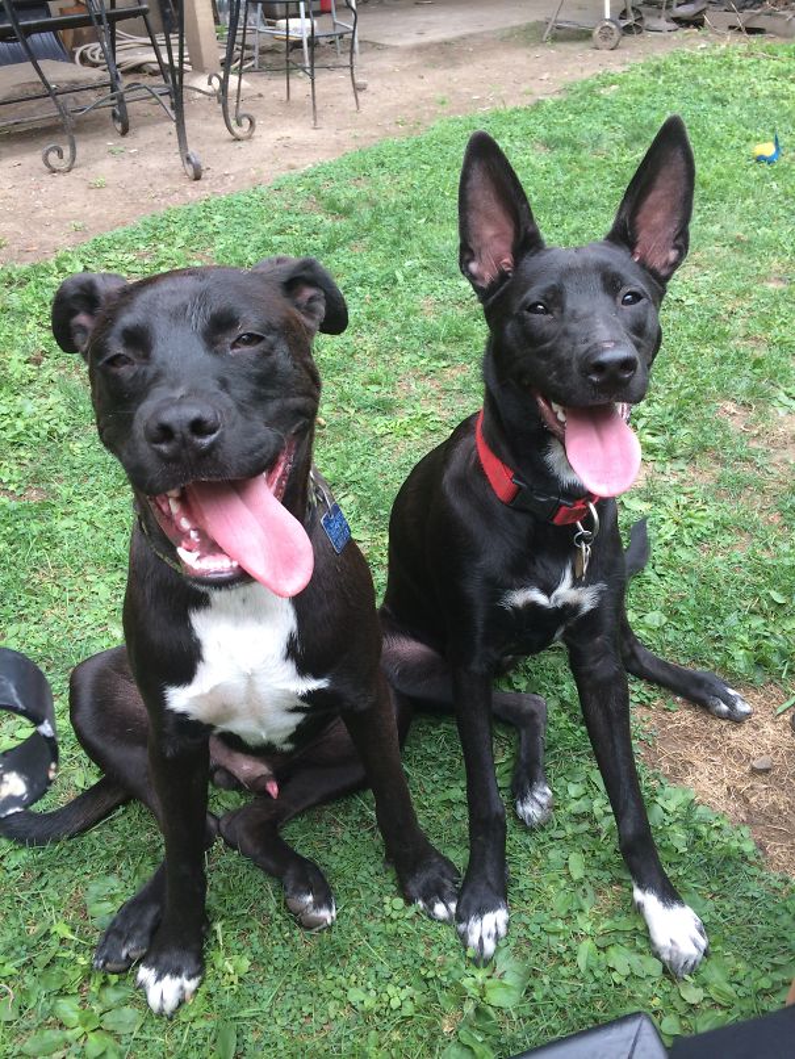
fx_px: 918
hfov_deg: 46.8
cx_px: 398
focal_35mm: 30
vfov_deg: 59.9
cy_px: 530
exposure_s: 1/120
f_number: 2.2
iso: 64
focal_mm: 4.12
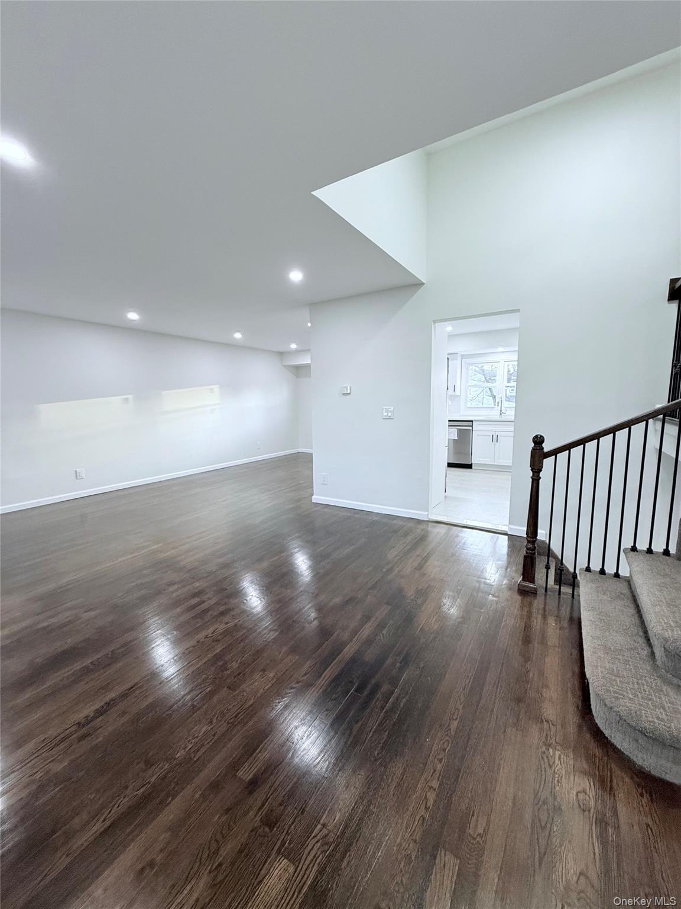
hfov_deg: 85.7
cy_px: 454
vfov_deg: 102.1
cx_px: 340
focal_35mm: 14
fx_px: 367
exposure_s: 1/120
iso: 320
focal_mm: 2.22
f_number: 2.2
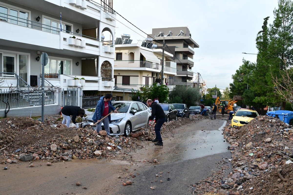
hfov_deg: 61.1
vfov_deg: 43.0
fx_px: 248
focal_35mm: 30
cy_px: 98
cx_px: 146
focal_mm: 30.5
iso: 800
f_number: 7.1
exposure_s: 1/400
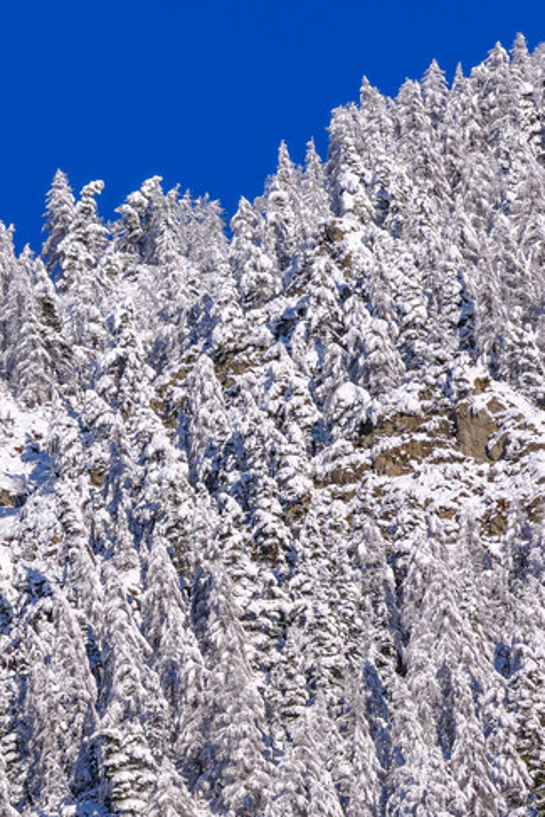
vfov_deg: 3.8
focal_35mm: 541
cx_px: -138
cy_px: 570
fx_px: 12284
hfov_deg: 2.5
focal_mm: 200
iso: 320
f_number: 14
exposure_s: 1/400
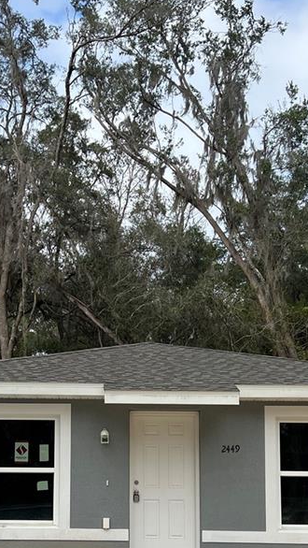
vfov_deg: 35.2
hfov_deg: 20.6
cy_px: 414
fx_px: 841
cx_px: 80
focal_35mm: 58
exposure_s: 1/2299
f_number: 1.5
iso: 50
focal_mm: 5.7
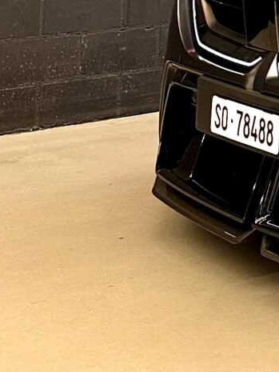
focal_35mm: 132
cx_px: 747
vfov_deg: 13.4
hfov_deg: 9.5
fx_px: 1418
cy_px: -307
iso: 160
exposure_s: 1/100
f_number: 1.78
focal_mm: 6.86
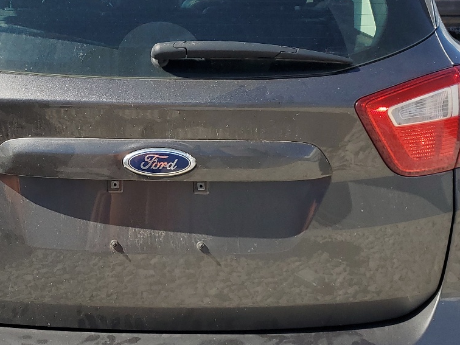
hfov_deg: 34.5
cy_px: 106
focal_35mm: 55
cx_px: 139
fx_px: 731
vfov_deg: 26.4
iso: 50
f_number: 1.5
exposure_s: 1/2500
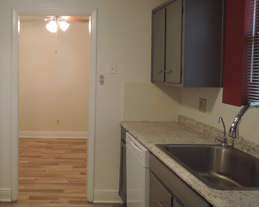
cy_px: 84
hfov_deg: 45.5
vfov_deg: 39.0
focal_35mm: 38
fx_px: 291
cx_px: 51
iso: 360
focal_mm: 5.1
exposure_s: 1/30
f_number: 2.8
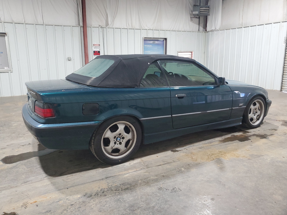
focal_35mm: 26
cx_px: 144
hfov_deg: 67.3
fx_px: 216
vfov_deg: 53.1
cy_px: 108
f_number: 1.5
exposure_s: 1/60.2
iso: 146
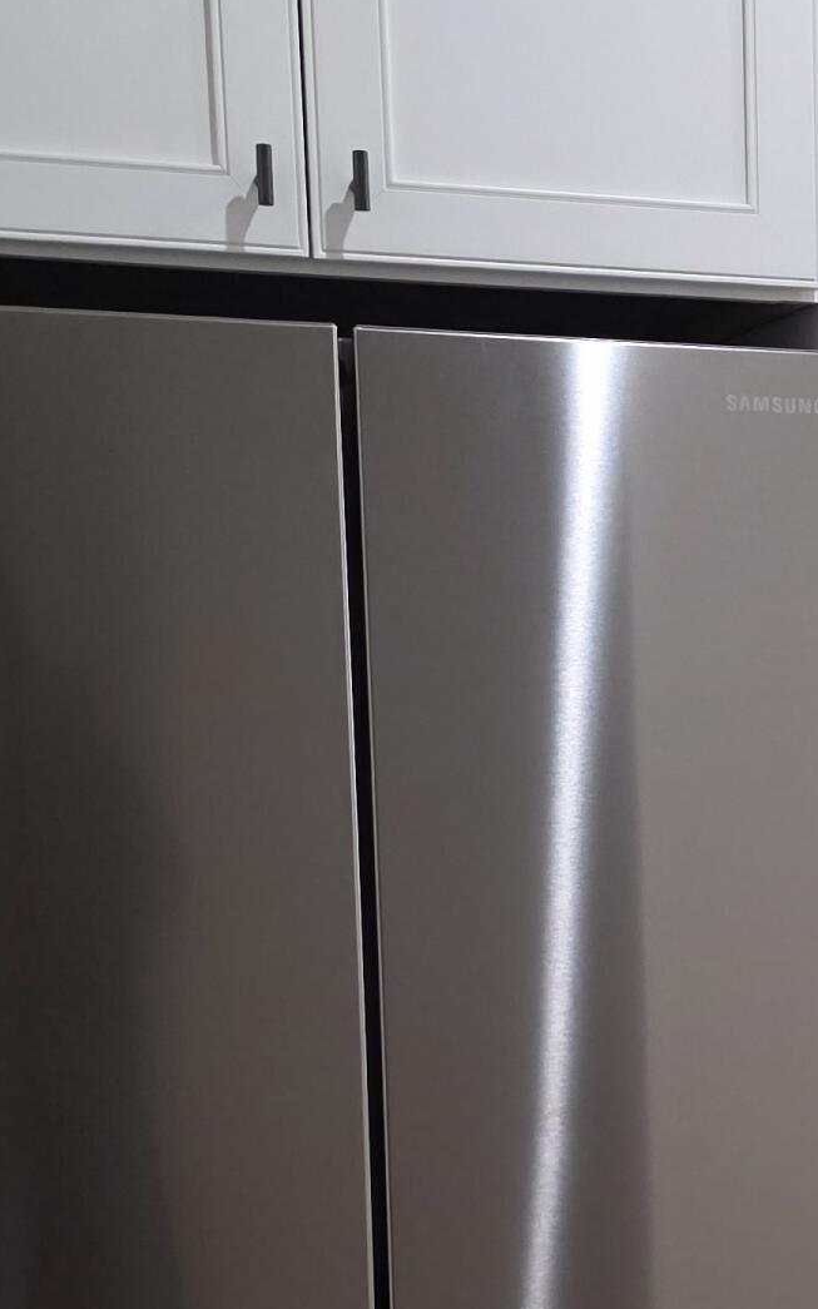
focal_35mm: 70
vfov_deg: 28.8
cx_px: 1036
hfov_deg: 17.5
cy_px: 1022
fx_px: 2497
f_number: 1.7
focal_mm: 6.3
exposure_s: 1/120
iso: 400
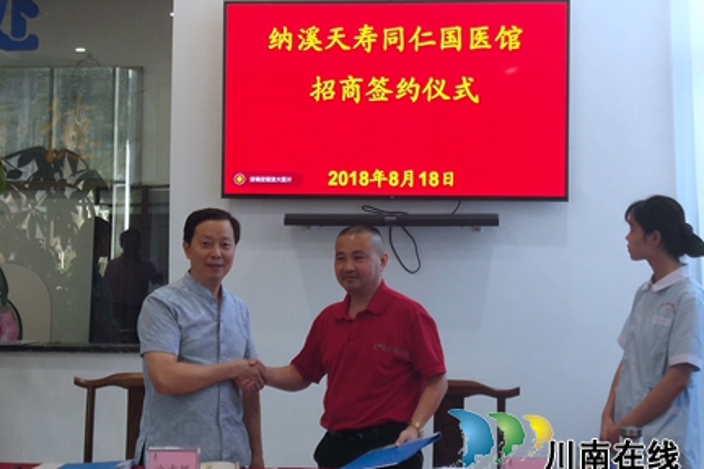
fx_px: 1623
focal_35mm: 83
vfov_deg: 16.4
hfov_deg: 24.5
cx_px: 316
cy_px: 199
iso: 190
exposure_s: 1/100
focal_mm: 3.95
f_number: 1.8
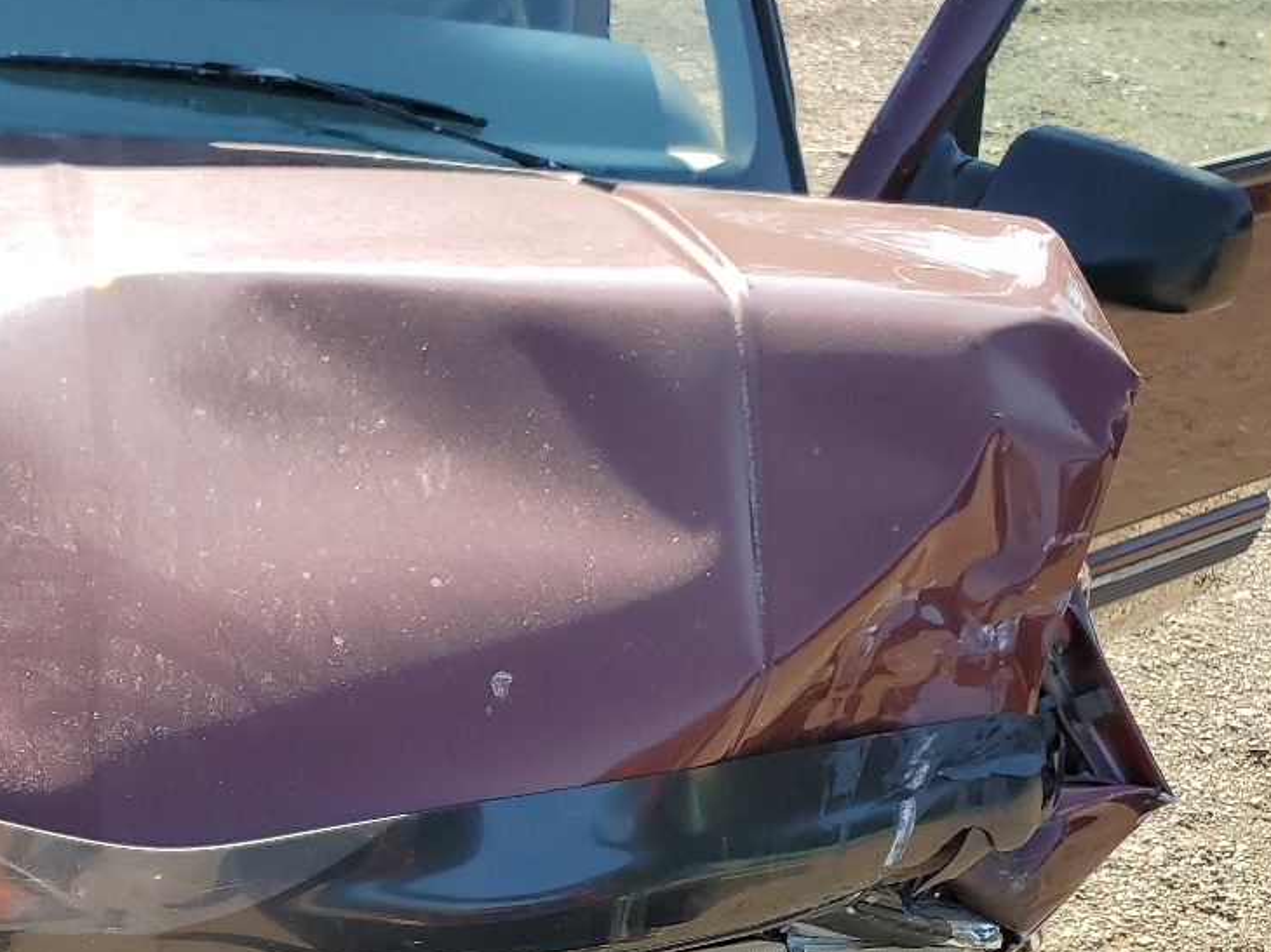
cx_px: 10
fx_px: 2092
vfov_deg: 24.2
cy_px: 1004
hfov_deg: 31.4
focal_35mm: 57
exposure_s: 1/769
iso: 50
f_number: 1.5
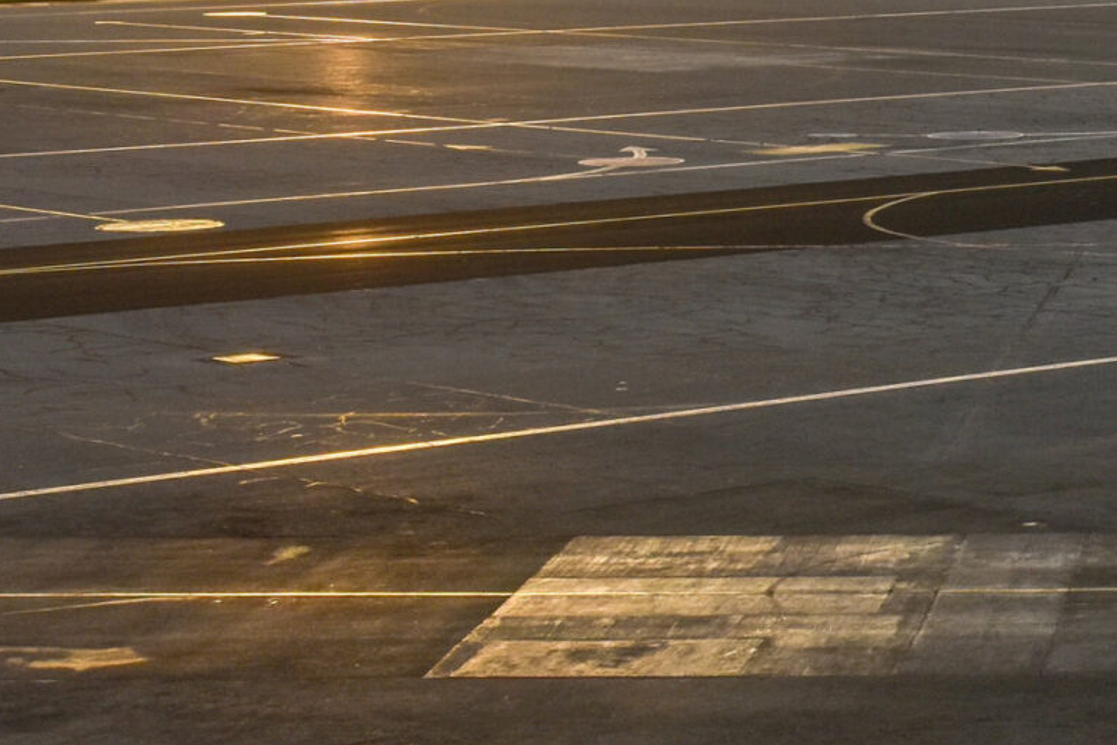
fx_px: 4313
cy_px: 238
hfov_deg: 14.2
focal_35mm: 139
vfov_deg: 9.9
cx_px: 1459
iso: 400
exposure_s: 1/1600
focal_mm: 28
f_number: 8
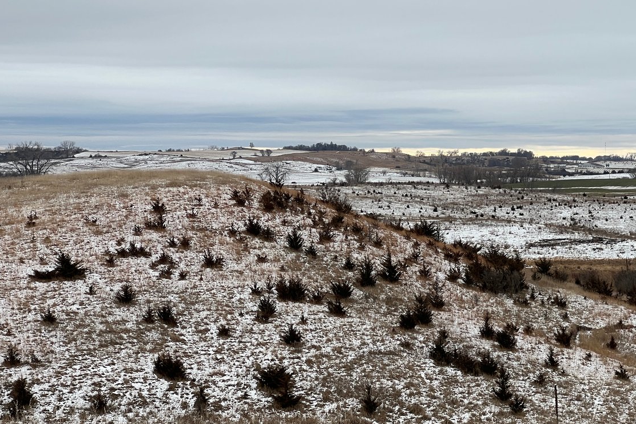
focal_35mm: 109
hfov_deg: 18.7
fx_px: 1925
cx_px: 404
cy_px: 251
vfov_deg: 12.6
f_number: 2.8
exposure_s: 1/827
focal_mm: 9
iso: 32
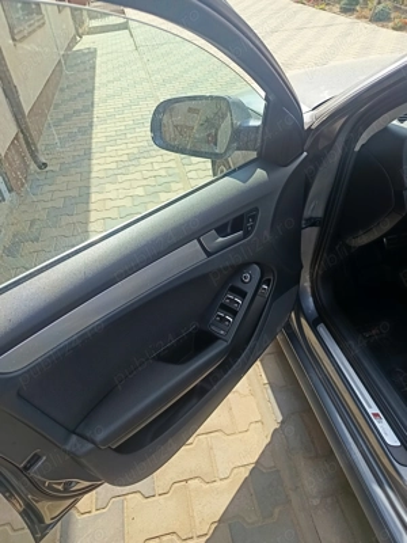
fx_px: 376
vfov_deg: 71.6
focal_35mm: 24
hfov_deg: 56.8
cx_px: 204
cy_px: 272
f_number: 1.7
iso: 50
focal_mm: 5.31
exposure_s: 1/141
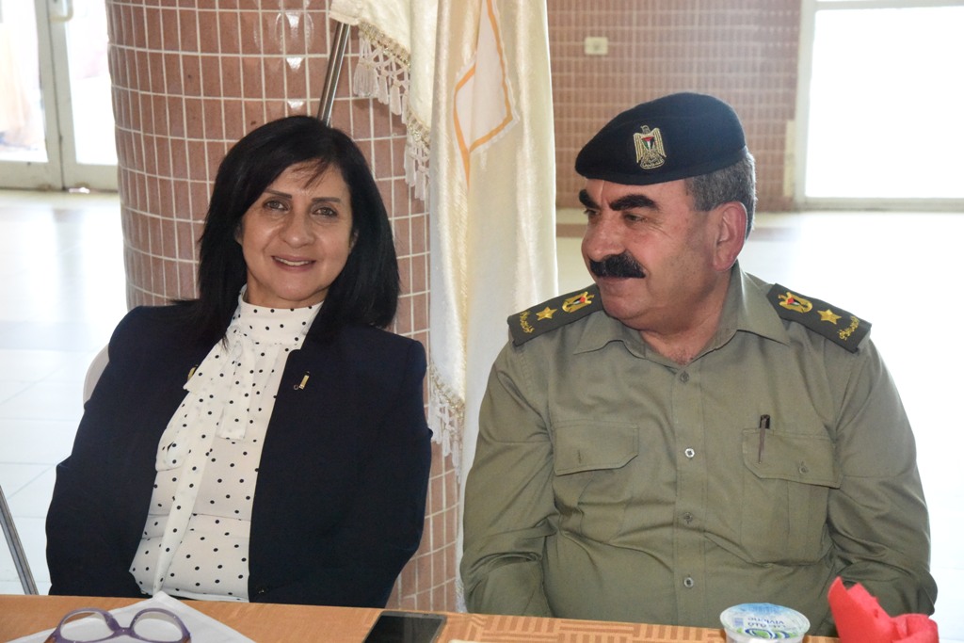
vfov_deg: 20.9
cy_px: 322
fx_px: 1741
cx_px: 482
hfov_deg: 31.0
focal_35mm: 65
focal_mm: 65
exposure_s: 1/250
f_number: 10
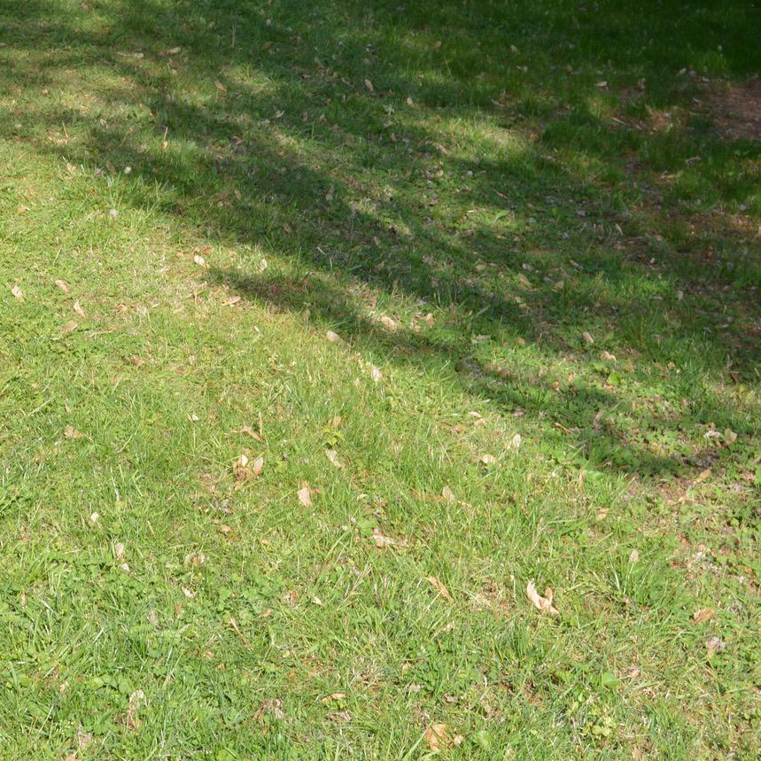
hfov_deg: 20.0
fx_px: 2114
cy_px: 281
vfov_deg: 20.4
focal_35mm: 85
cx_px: 72
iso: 100
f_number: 6.3
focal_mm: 28
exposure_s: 1/160
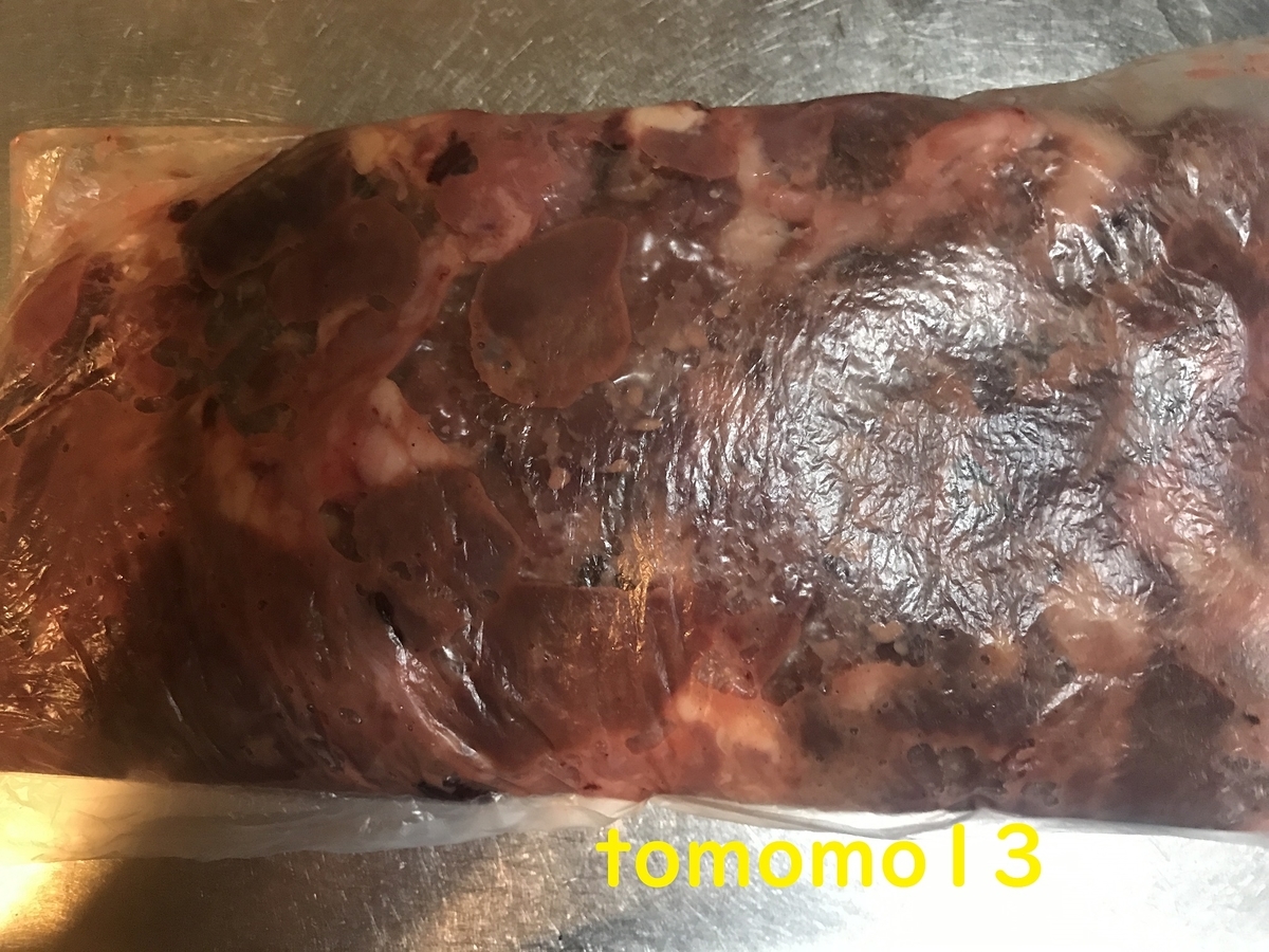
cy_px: 476
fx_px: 1026
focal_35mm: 28
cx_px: 634
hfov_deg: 63.4
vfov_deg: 49.7
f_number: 1.8
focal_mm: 3.99
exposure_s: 1/14
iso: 100
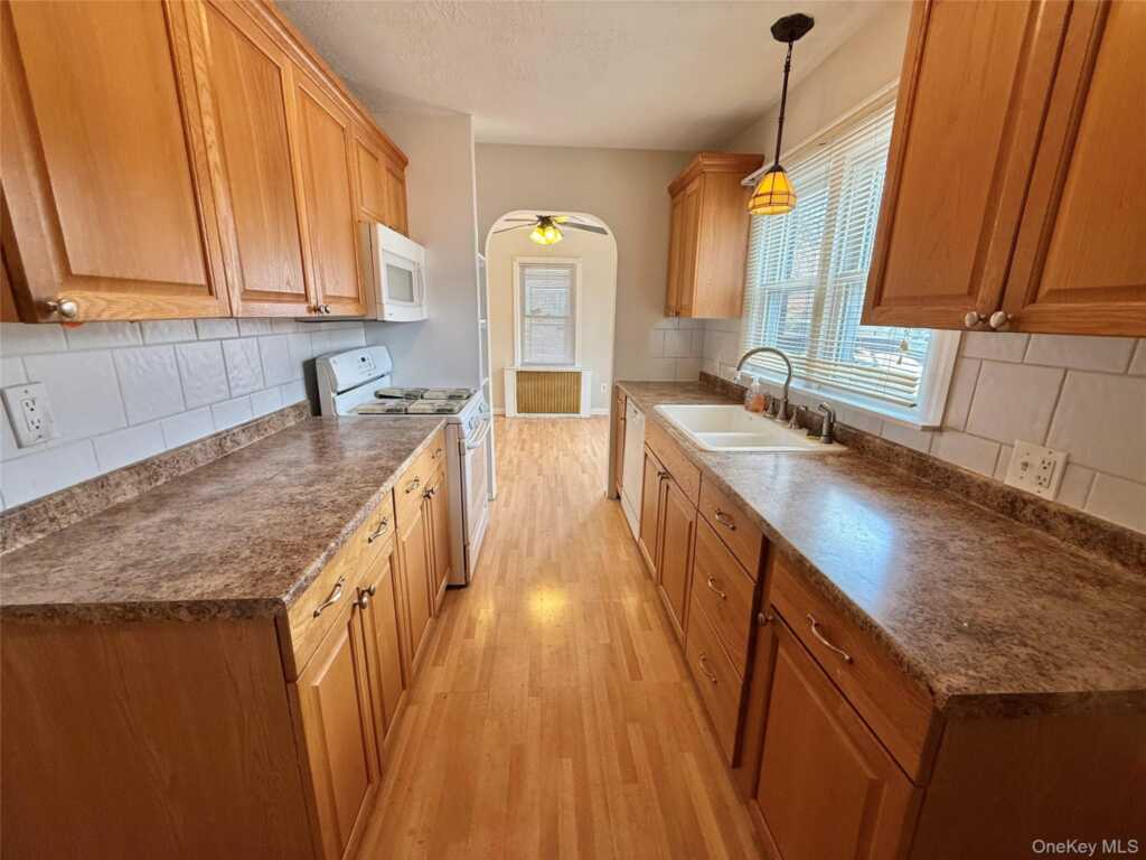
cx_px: 573
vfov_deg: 85.7
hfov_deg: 102.1
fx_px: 463
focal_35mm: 14
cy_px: 430
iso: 125
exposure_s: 1/120
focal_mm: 2.22
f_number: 2.2
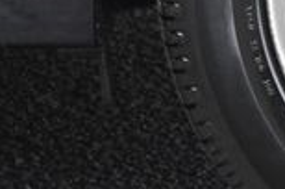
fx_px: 4242
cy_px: -63
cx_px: 502
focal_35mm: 537
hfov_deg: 3.8
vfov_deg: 2.5
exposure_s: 1/125
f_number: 4.8
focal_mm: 86
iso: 1800
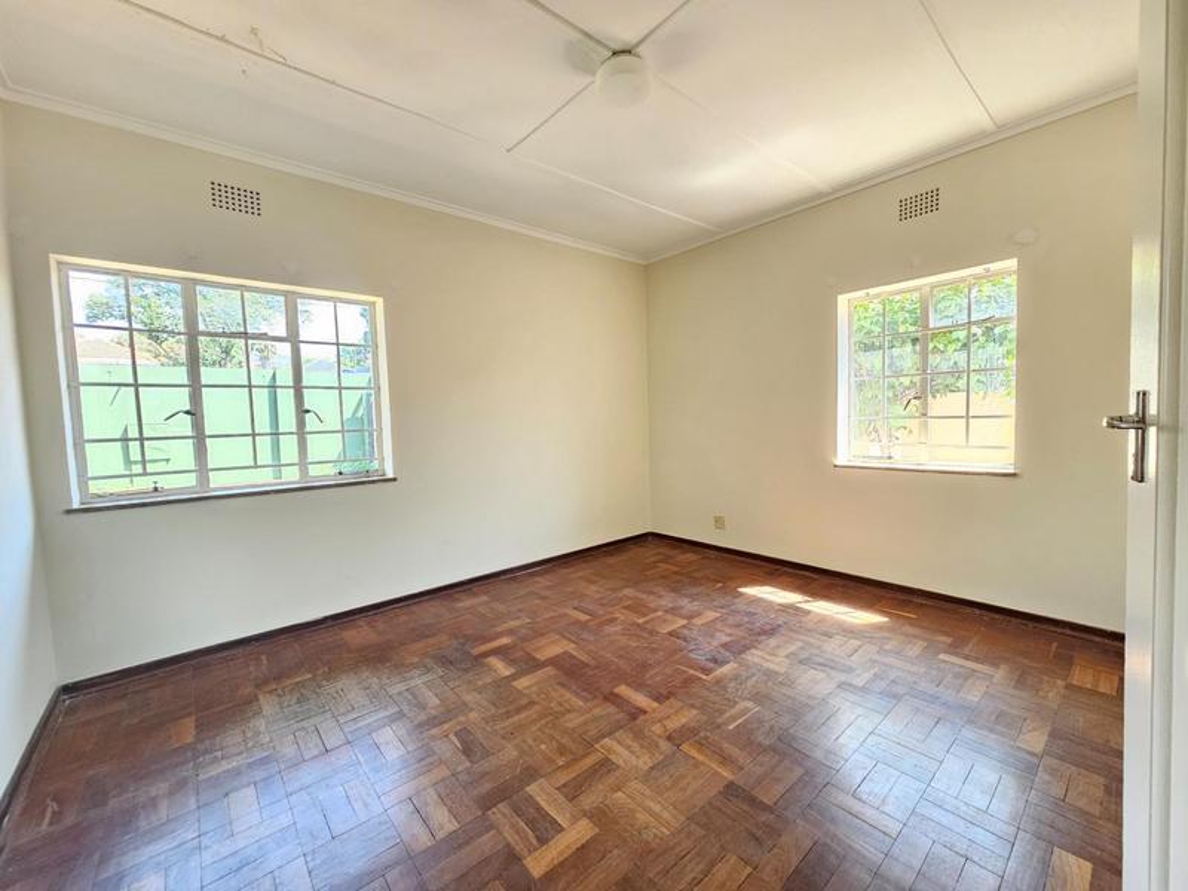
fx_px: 446
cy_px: 446
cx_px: 594
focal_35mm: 13
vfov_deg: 89.9
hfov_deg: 106.2
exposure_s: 1/100
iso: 250
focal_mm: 2.2
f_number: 2.2
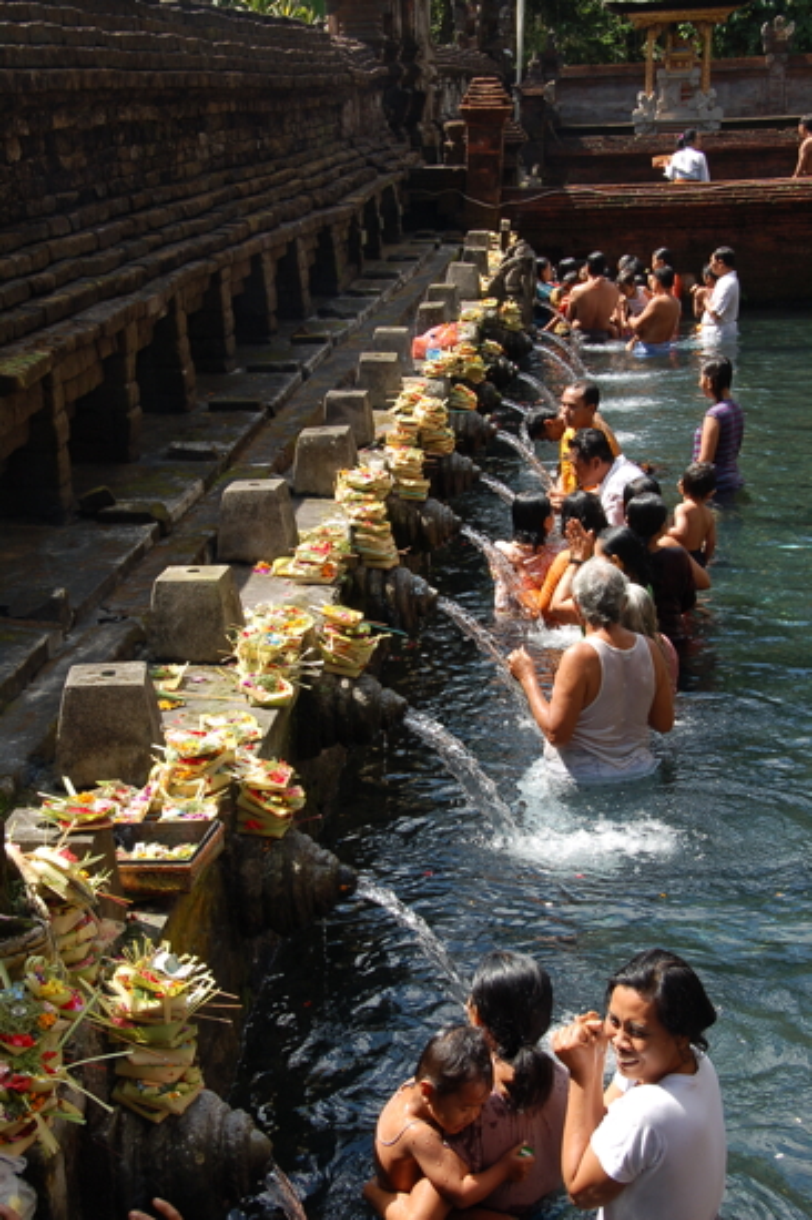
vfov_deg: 37.9
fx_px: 1778
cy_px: 610
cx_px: 406
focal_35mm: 52
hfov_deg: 25.7
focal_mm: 35
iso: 200
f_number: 7.1
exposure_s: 1/200
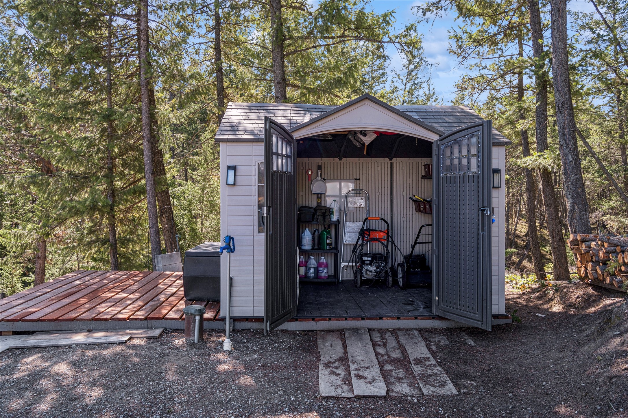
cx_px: 314
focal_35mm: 27
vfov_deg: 47.9
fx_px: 471
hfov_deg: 67.4
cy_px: 209
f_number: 6.3
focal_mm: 18
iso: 100
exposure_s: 1/100
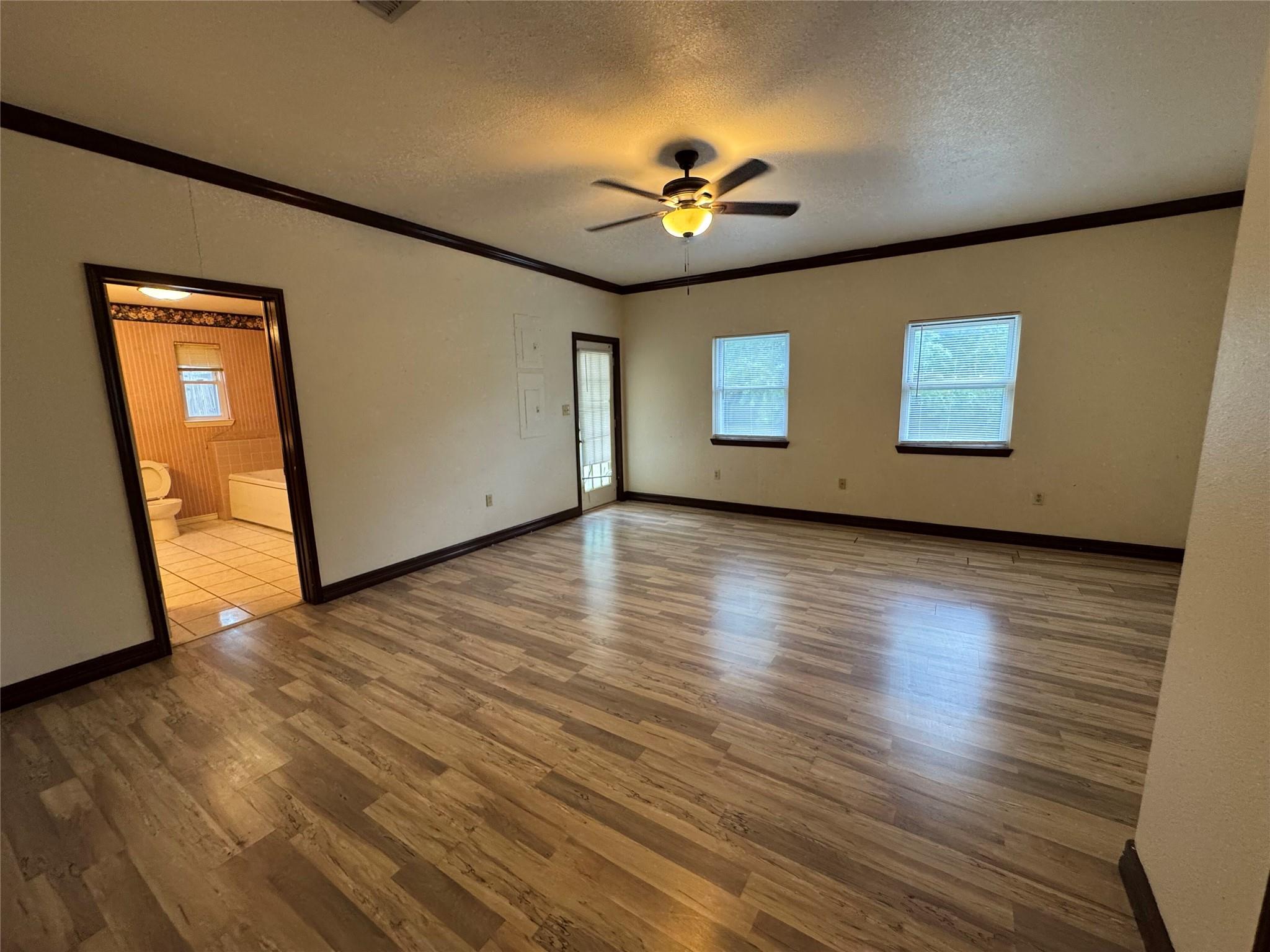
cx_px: 635
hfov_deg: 102.1
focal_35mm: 14
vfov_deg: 85.7
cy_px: 476
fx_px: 514
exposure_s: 1/60
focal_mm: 2.22
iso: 250
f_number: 2.2
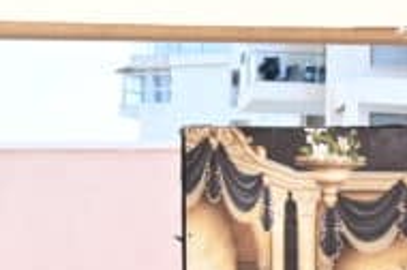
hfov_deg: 8.2
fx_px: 2743
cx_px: 718
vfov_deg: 5.5
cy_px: 569
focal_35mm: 243
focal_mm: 30
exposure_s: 1/200
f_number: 4.5
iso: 100
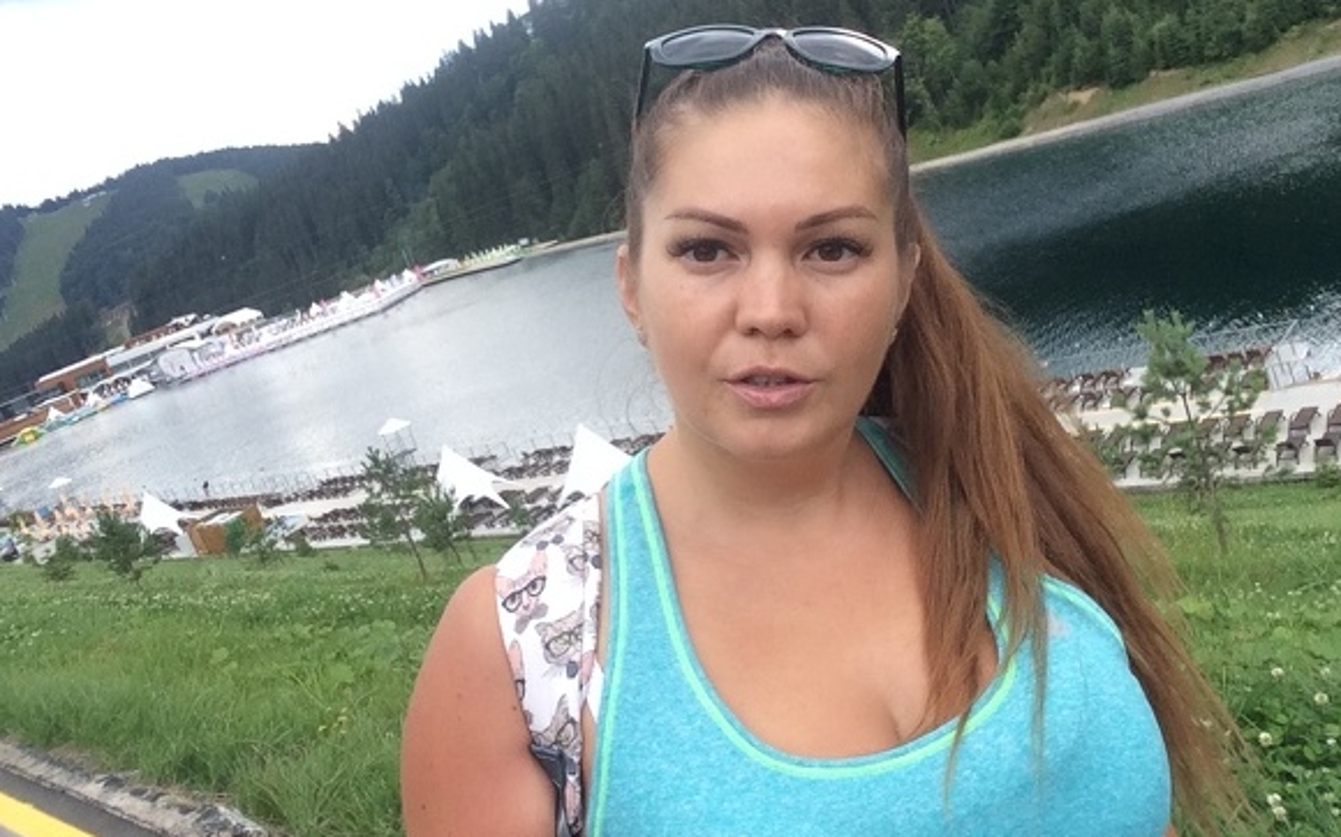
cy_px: 321
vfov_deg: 37.0
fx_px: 1242
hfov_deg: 56.7
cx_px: 670
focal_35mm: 34
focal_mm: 2.15
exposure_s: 1/391
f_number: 2.4
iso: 50
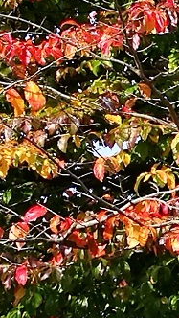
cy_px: 120
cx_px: 460
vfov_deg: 10.0
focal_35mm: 215
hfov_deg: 5.4
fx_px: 1812
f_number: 2.2
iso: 50
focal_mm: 4.5
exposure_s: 1/510
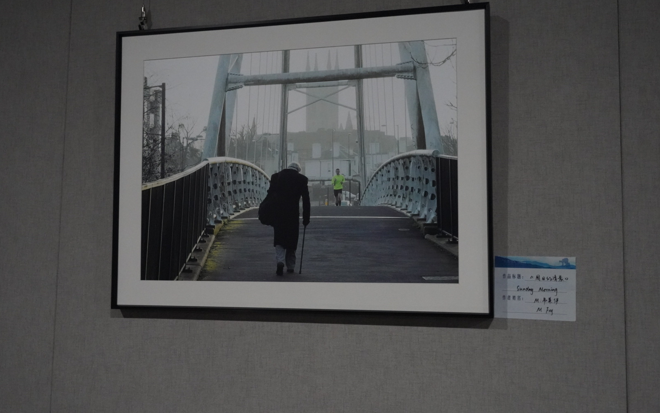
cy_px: 211
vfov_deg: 30.5
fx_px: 756
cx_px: 329
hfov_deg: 47.2
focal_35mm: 42
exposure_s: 1/100
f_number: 5
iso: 12800
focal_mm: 41
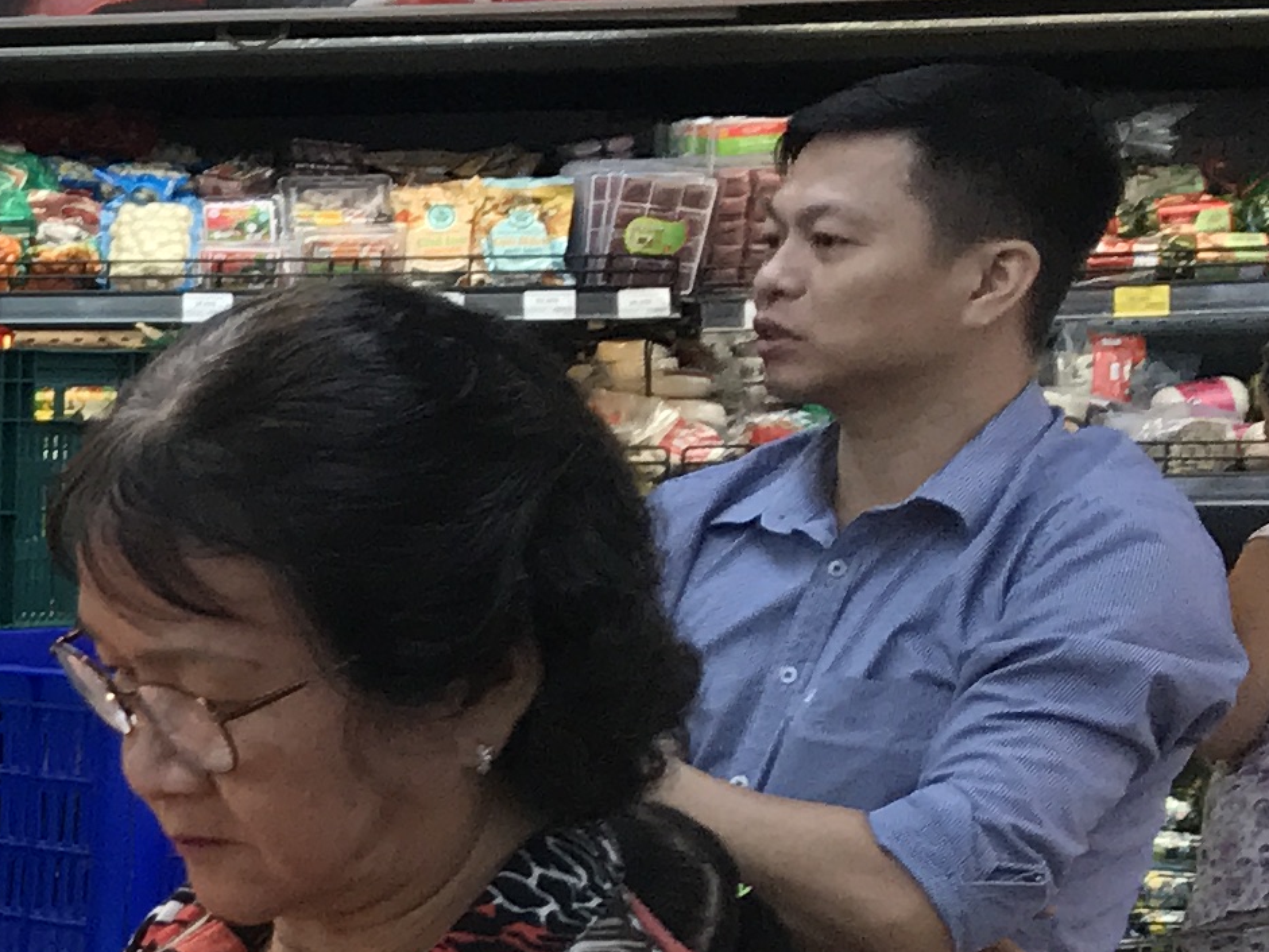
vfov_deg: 12.2
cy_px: 916
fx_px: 4400
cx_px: -1400
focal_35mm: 120
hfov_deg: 13.6
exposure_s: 1/100
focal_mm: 3.99
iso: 40
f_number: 1.8
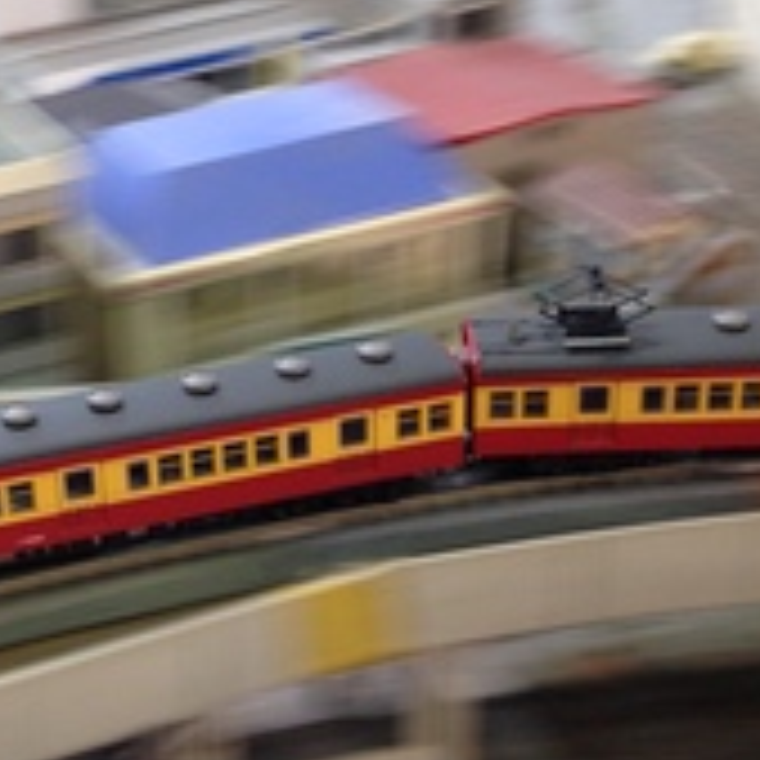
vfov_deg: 19.7
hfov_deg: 19.5
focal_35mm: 88
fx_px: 2186
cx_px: 157
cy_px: 405
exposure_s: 1/20
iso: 80
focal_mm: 4.28
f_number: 2.4
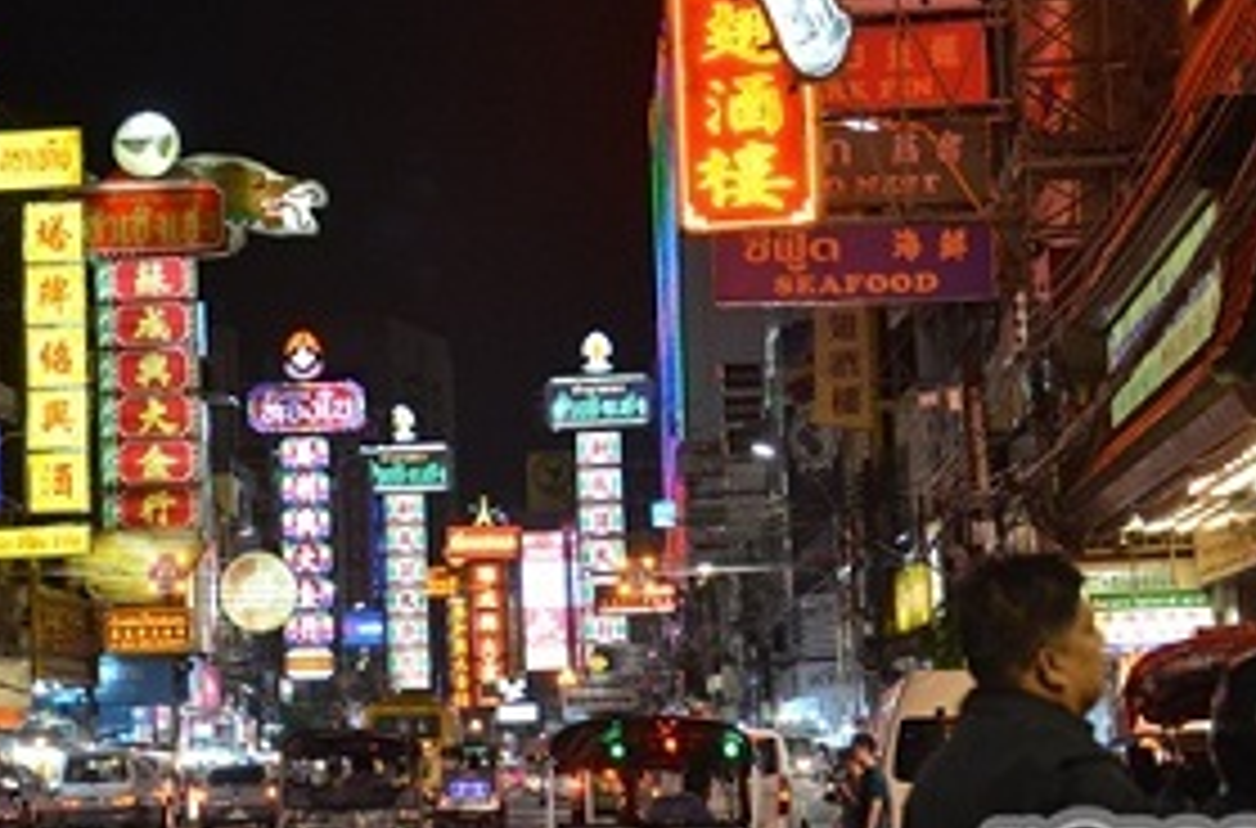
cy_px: 279
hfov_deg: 19.2
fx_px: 3686
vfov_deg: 12.8
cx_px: 347
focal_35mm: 106
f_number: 4.8
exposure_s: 1/15
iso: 640
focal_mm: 42
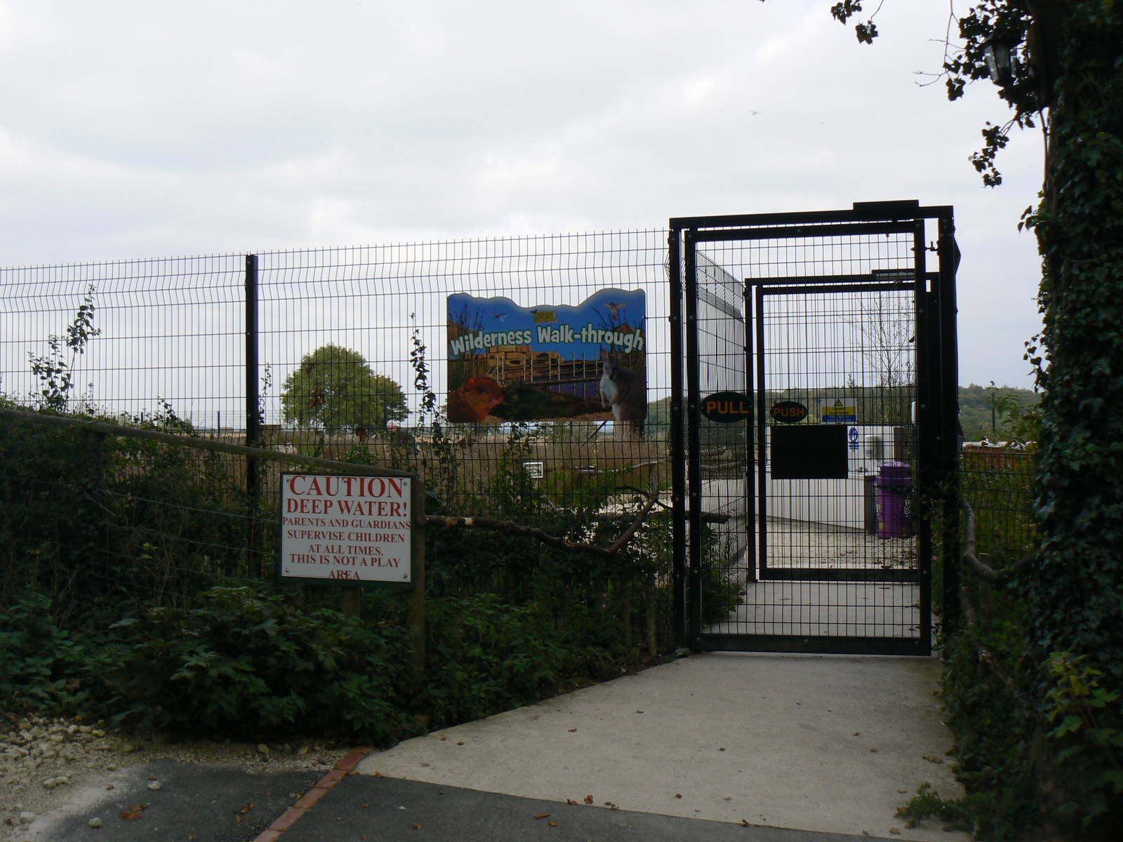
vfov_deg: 39.7
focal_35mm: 36
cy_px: 421
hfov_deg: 51.4
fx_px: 1168
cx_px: 562
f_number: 5.6
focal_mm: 6
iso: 80
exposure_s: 1/200
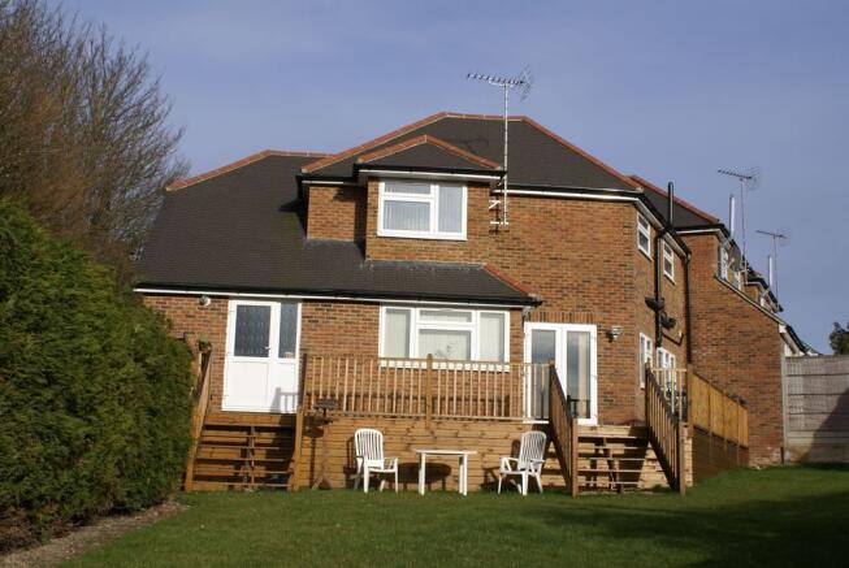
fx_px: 992
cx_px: 424
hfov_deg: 46.4
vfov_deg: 32.0
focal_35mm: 42
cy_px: 284
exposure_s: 1/250
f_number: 9
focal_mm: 28
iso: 100
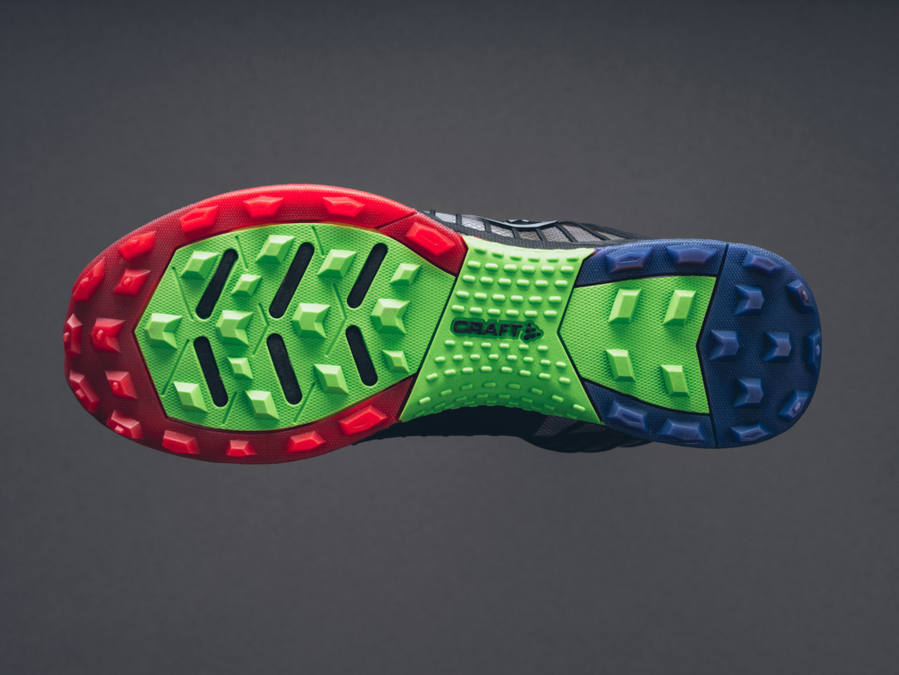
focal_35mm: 95
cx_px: 450
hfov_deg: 20.7
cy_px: 338
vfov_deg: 15.6
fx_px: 2467
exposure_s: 1/125
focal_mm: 120
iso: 100
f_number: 13
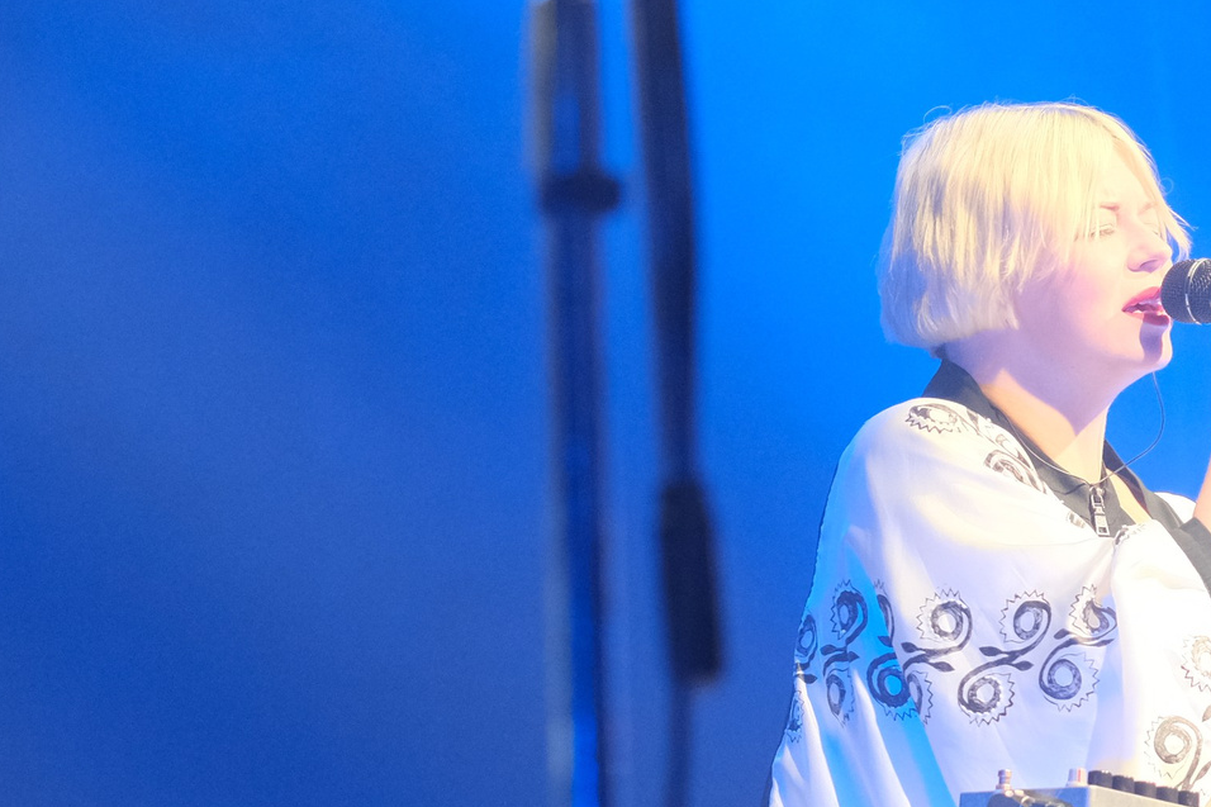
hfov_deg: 9.1
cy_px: 604
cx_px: 1283
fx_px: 7567
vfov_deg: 6.1
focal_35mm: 225
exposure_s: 1/100
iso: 1600
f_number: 2.8
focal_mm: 56
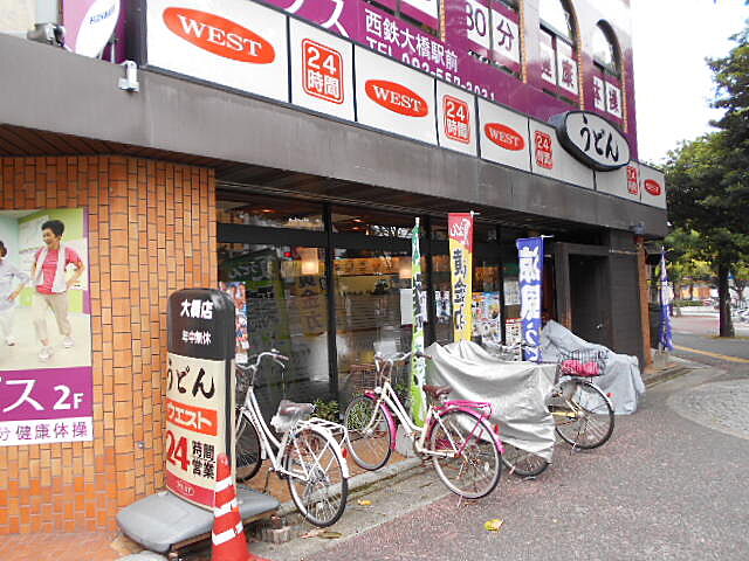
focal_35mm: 26
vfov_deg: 53.1
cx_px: 374
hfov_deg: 67.3
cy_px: 280
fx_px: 563
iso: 80
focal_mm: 4.6
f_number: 3.2
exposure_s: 1/50
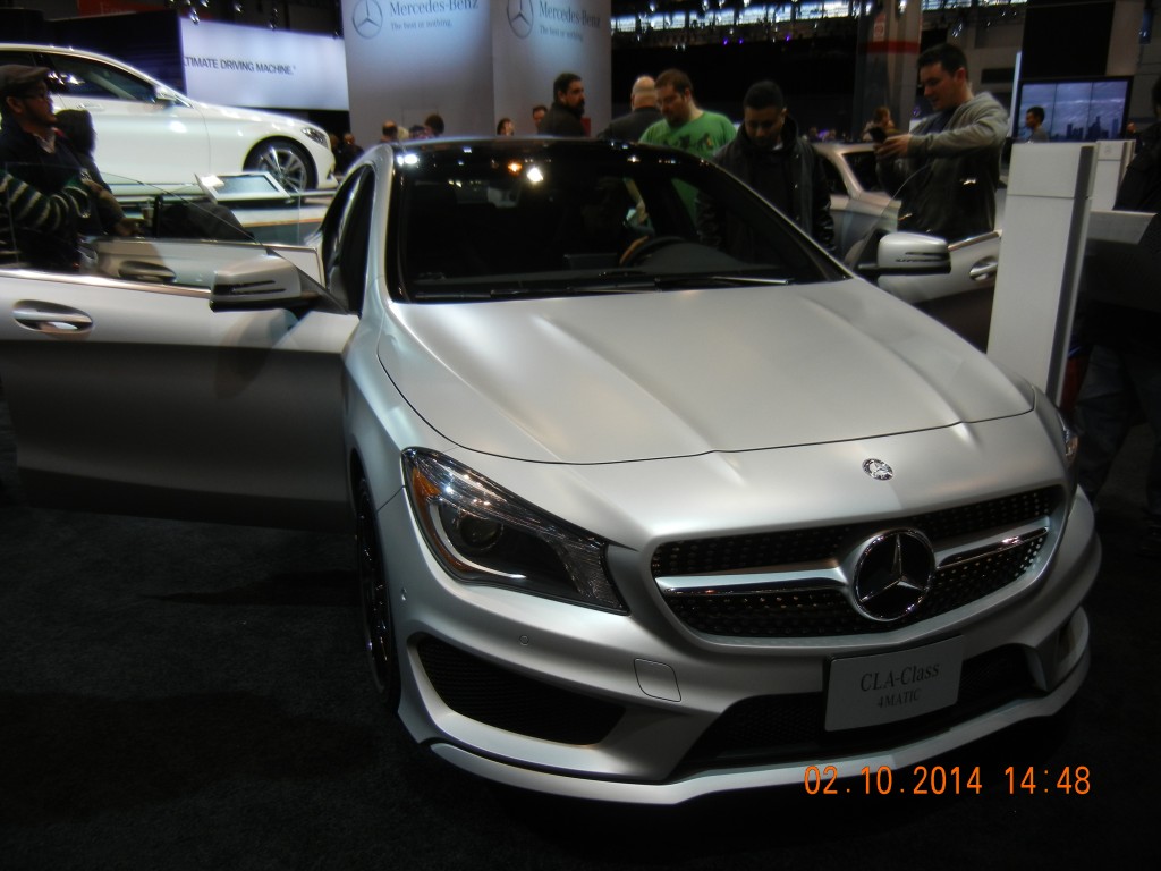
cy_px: 436
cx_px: 580
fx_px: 1006
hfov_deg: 60.0
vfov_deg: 46.8
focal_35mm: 30
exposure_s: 1/89.6
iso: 160
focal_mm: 5.4
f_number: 3.5
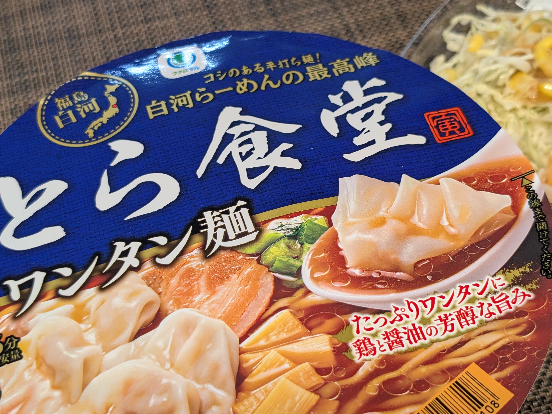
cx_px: 275
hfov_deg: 36.2
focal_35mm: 53
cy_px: 212
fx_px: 845
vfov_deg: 27.5
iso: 98
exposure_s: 1/24
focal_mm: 6.9
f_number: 1.68
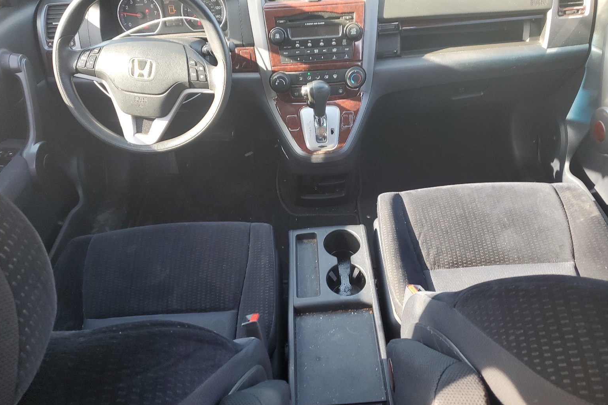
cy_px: 179
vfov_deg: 46.3
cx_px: 310
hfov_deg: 65.5
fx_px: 473
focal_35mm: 28
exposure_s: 1/60.2
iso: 57
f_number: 1.5
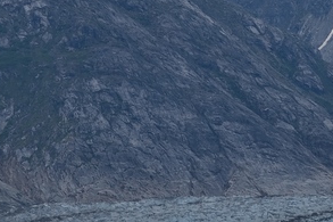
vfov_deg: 3.4
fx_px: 3716
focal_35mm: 402
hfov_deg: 5.1
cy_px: 35
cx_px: 165
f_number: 8
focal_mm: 92
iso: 100
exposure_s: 1/250
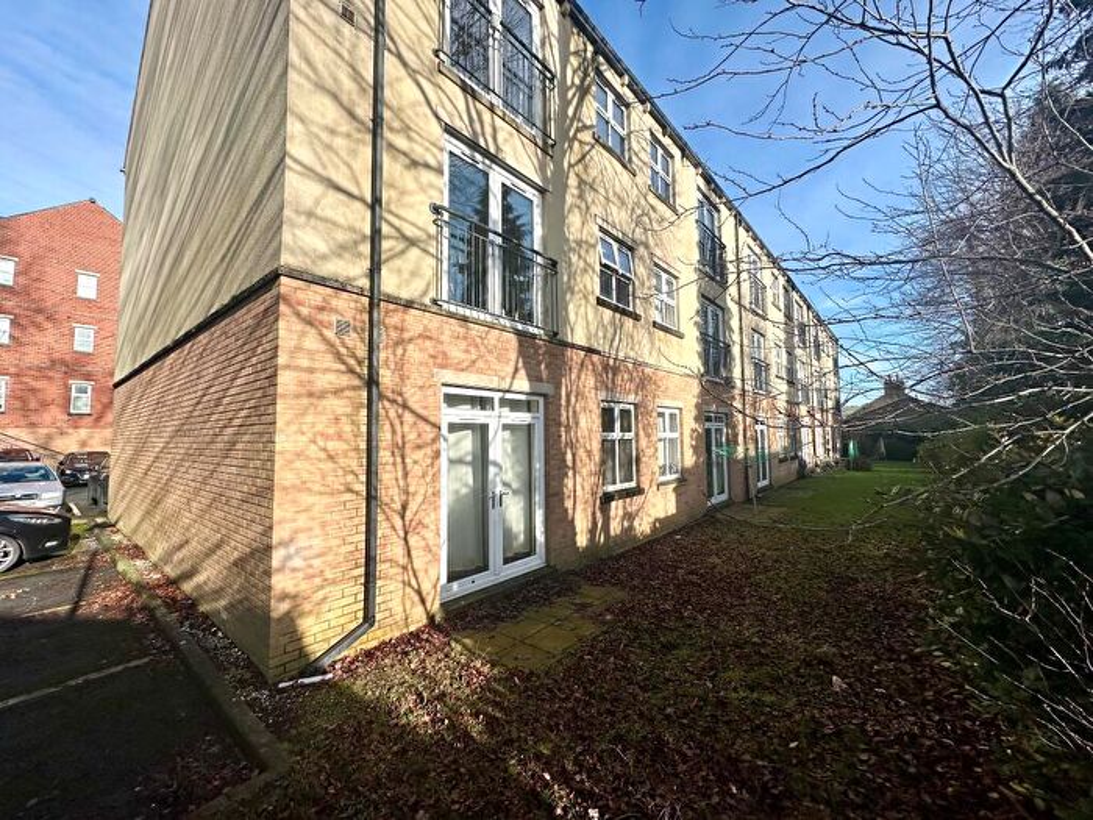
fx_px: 442
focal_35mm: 14
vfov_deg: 85.7
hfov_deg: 102.1
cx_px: 546
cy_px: 410
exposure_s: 1/1770
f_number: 2.2
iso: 40
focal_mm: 2.22
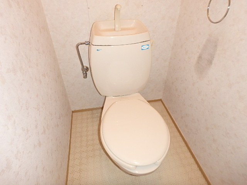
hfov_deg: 79.0
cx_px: 124
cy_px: 92
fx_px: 150
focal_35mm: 21
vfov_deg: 63.4
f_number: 3.5
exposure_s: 1/30
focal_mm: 3.7
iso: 400
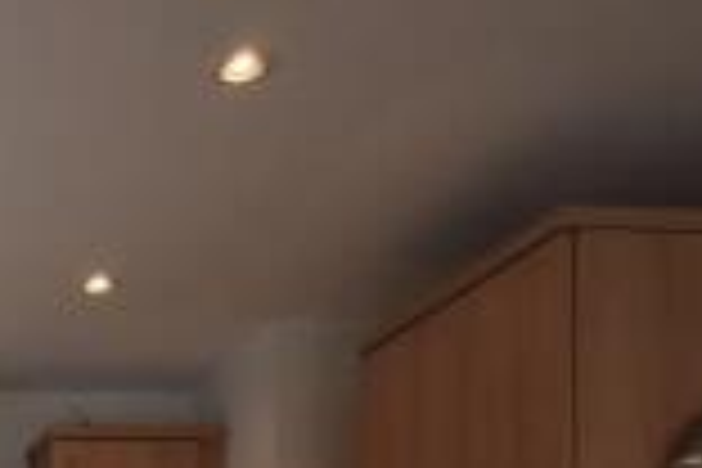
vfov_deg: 21.5
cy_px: 704
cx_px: -171
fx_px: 1029
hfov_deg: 30.9
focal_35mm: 53
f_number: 4.8
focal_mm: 11.5
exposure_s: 1/160
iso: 800
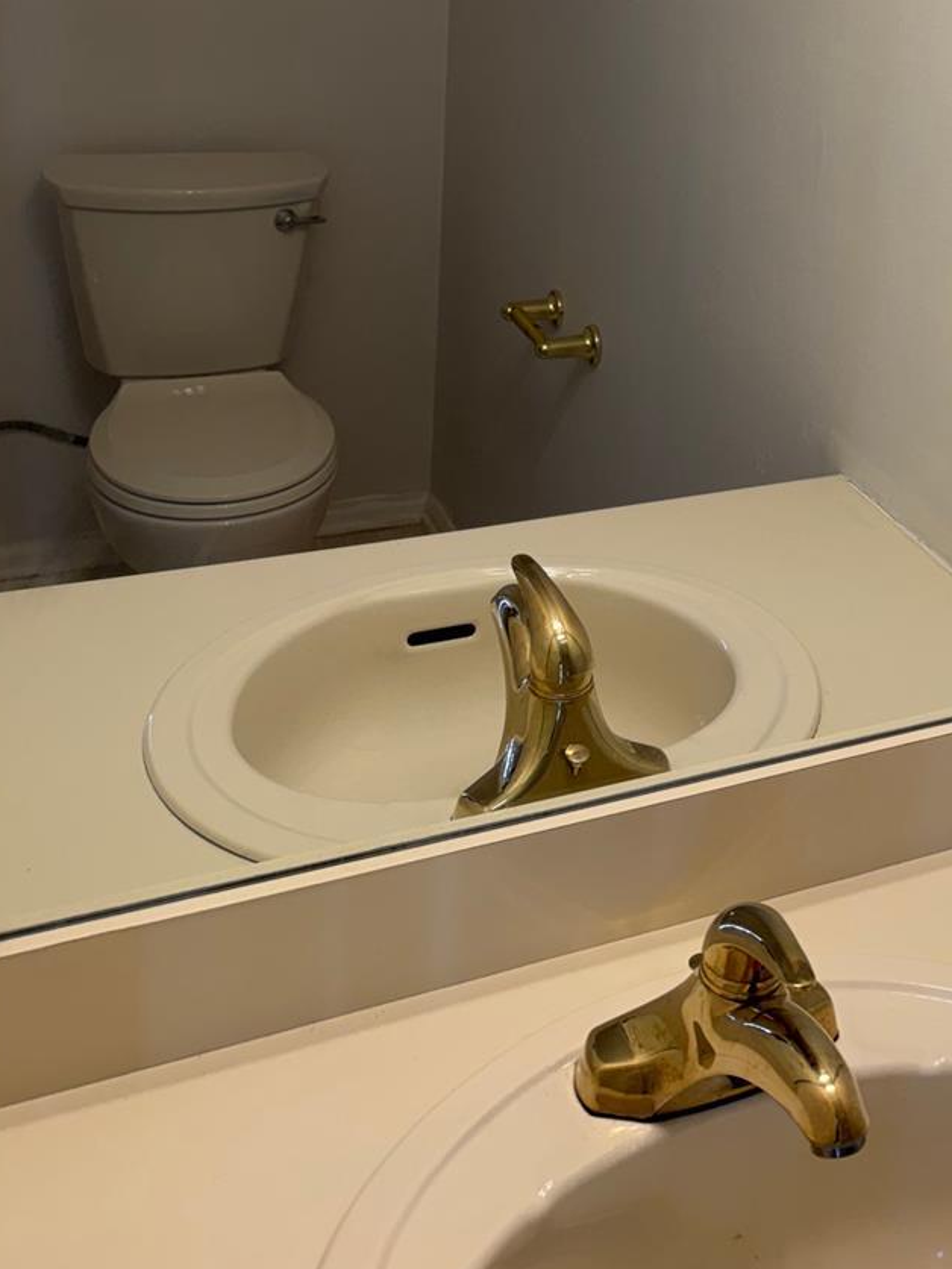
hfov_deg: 32.1
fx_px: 1576
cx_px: 838
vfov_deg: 41.2
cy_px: 188
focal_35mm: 43
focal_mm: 6.76
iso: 80
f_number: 1.78
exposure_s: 1/120
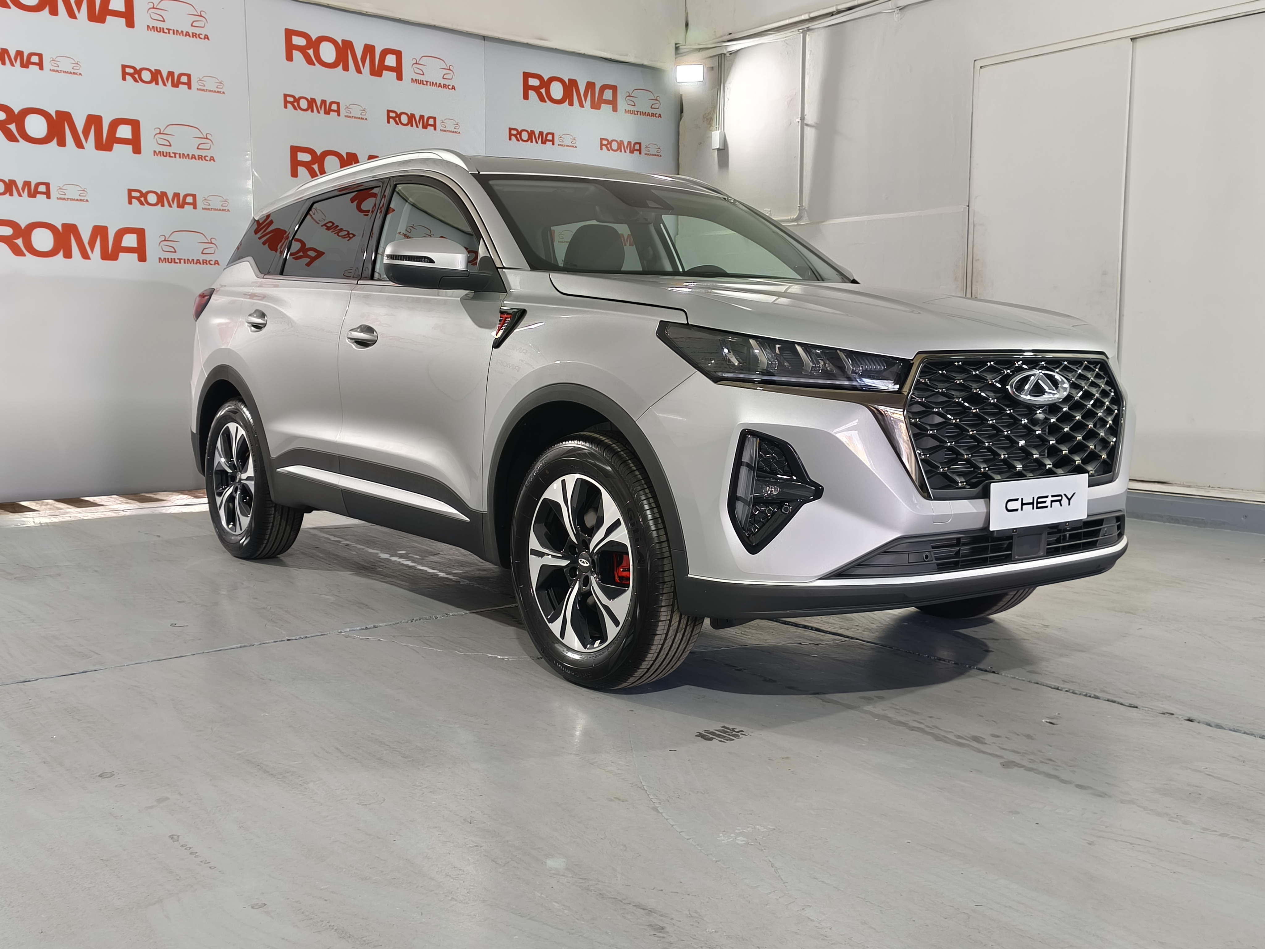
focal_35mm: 35
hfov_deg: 52.6
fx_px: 1279
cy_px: 474
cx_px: 632
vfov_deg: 40.7
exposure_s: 1/50
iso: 200
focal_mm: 5.35
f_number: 1.7
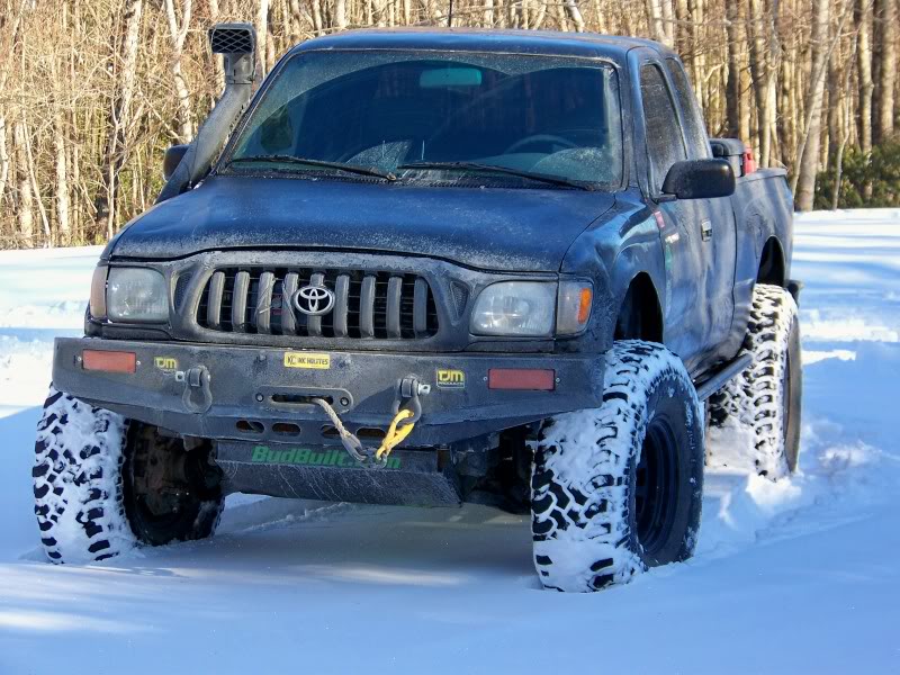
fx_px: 3276
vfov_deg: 11.8
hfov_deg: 15.6
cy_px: 338
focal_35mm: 126
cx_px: 450
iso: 64
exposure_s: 1/160
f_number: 3.2
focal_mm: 21.1
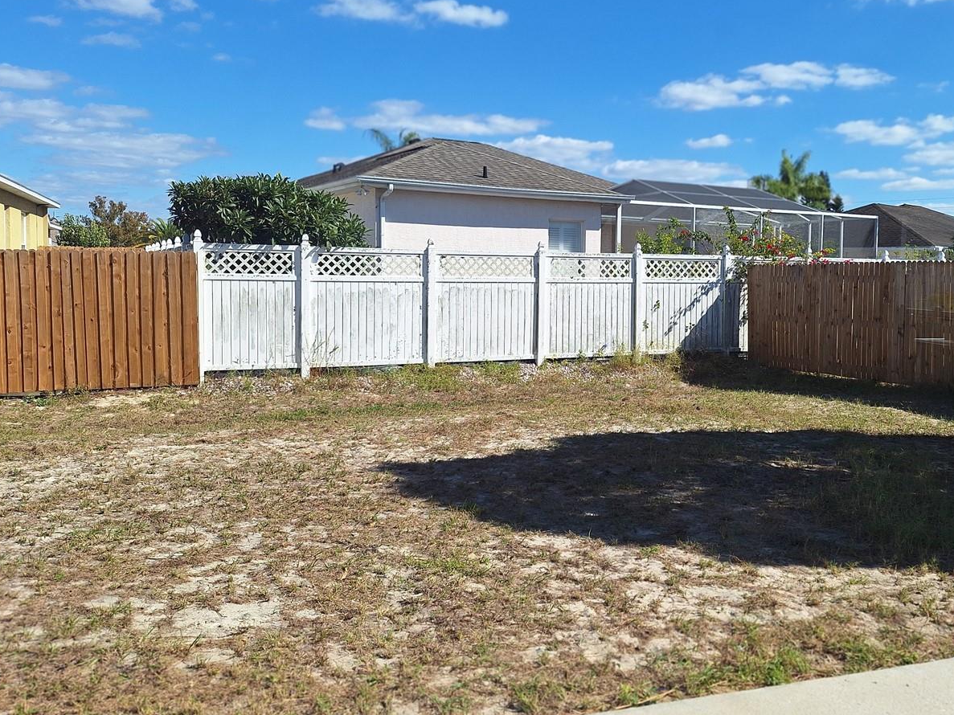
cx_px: 605
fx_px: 854
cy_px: 311
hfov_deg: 57.5
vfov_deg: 45.3
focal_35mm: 31
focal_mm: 5.54
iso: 40
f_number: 1.8
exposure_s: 1/2857
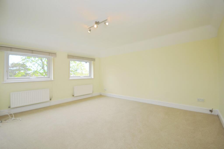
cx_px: 112
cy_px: 74
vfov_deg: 77.2
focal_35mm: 15
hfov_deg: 100.4
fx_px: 93
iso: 250
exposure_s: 1/60
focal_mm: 10
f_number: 5
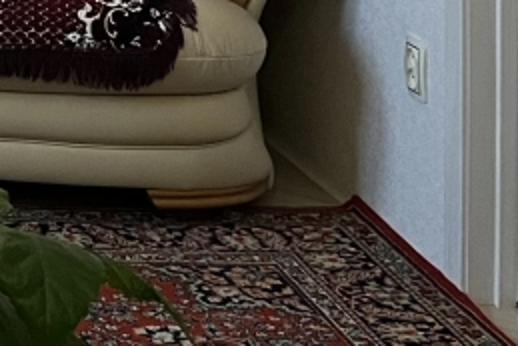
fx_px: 1886
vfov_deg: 9.2
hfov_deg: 13.5
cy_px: -535
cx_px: -504
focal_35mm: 131
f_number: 1.6
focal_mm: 5.1
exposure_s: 1/50
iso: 250
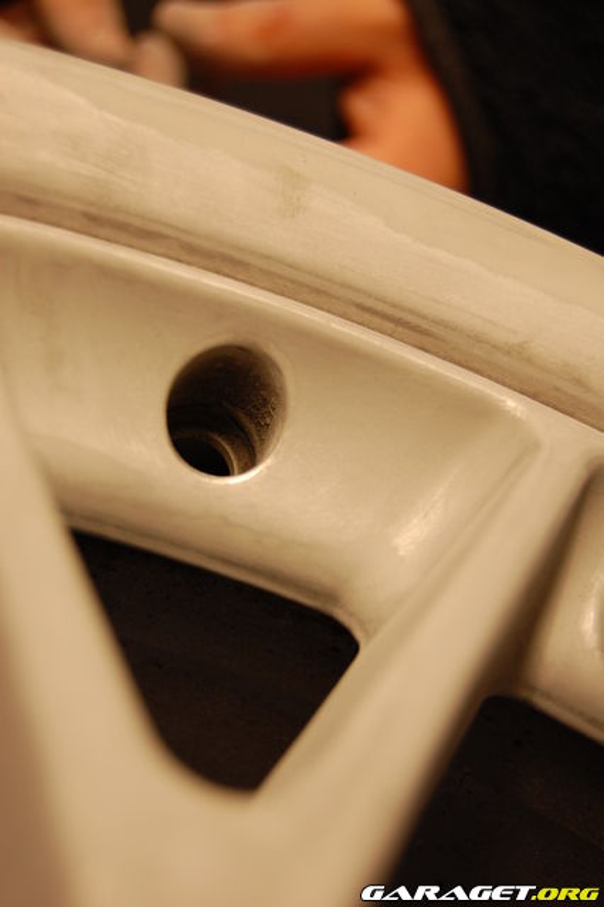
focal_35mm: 68
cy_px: 454
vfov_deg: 29.9
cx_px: 302
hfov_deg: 20.1
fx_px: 1700
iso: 400
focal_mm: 45
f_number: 5.3
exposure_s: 1/40
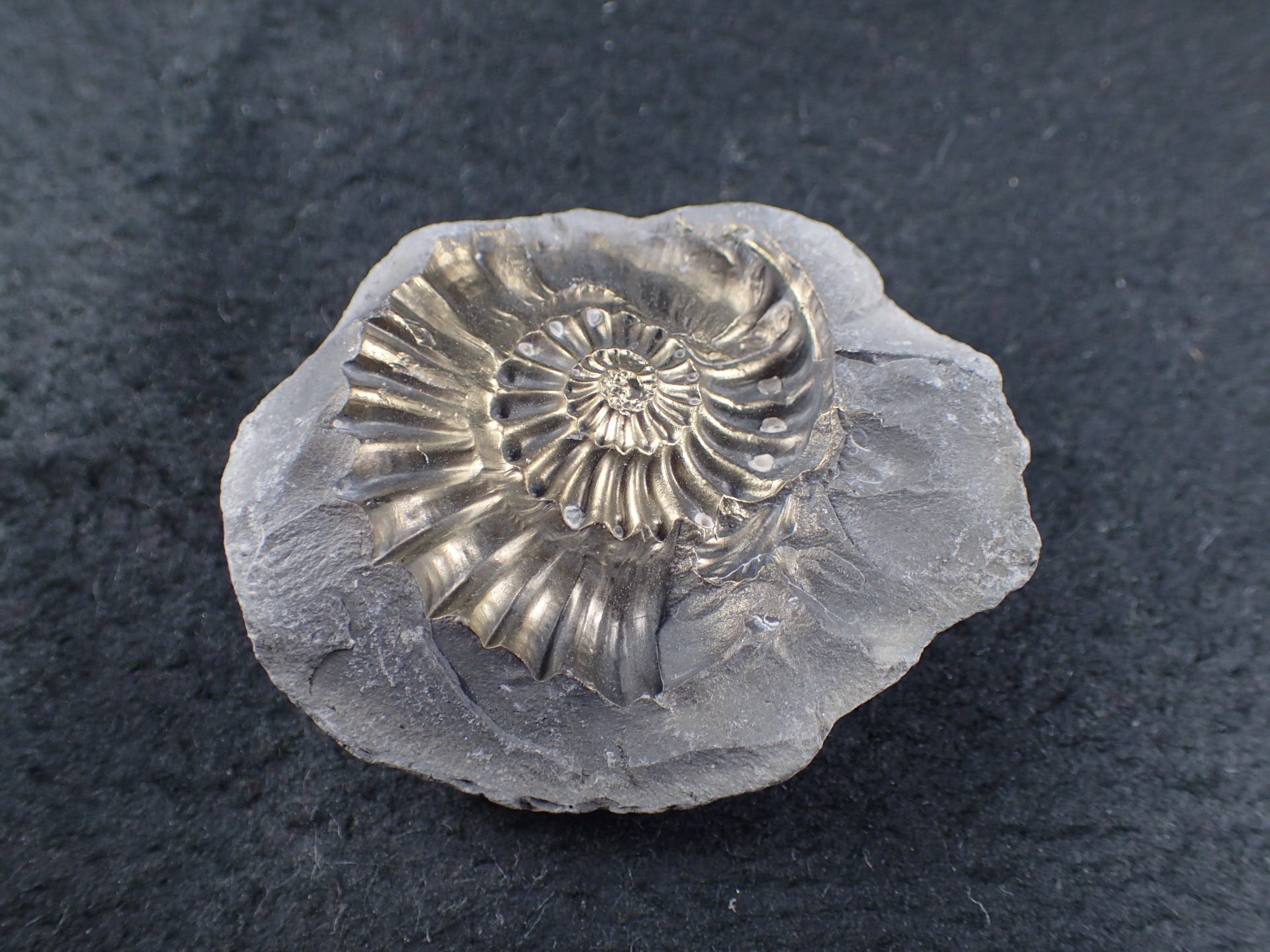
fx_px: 1394
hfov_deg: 49.0
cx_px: 635
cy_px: 476
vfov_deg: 37.7
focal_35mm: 38
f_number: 2.7
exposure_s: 1/160
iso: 160
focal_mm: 6.86
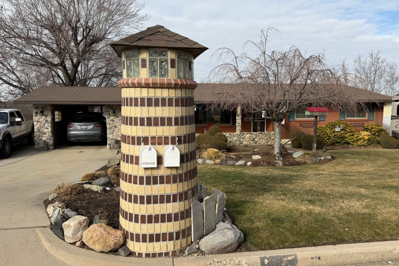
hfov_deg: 69.4
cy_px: 129
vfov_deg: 49.5
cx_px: 205
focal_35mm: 26
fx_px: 288
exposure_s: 1/3953
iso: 80
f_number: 1.78
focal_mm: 6.76
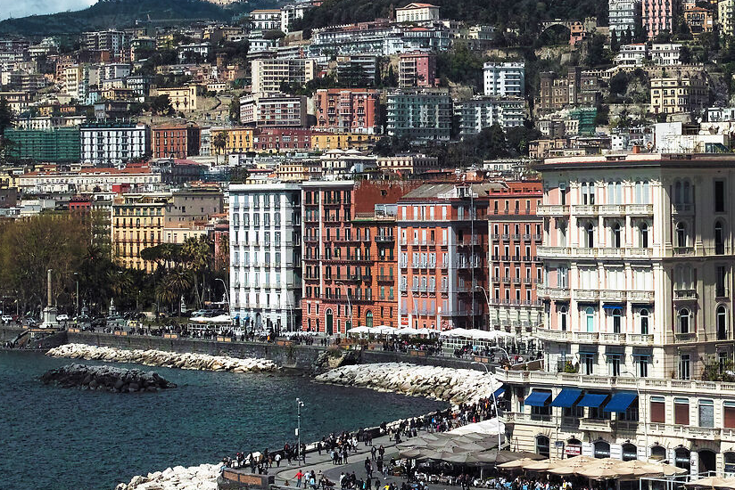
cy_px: 96
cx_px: 644
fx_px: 2675
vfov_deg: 10.4
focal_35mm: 131
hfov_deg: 15.5
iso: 200
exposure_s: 1/2000
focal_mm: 30
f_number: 5.6
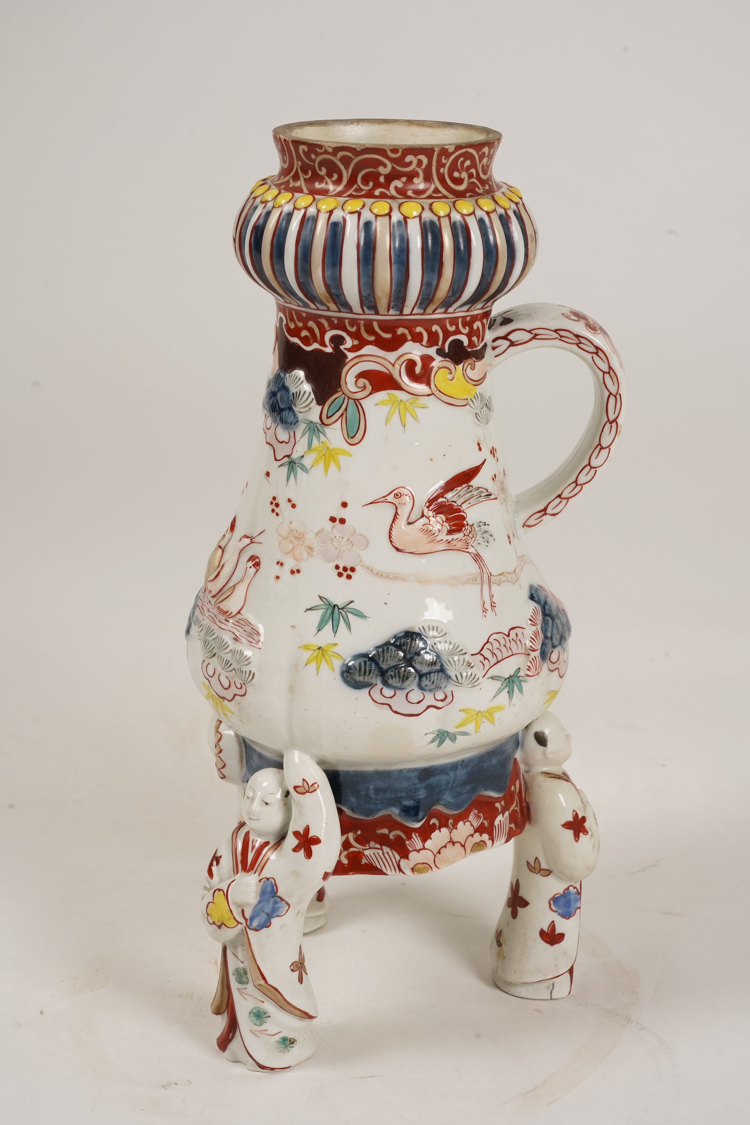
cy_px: 562
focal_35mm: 73
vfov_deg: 27.7
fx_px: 2281
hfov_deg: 18.7
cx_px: 375
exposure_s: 1/125
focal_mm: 73
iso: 500
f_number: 16
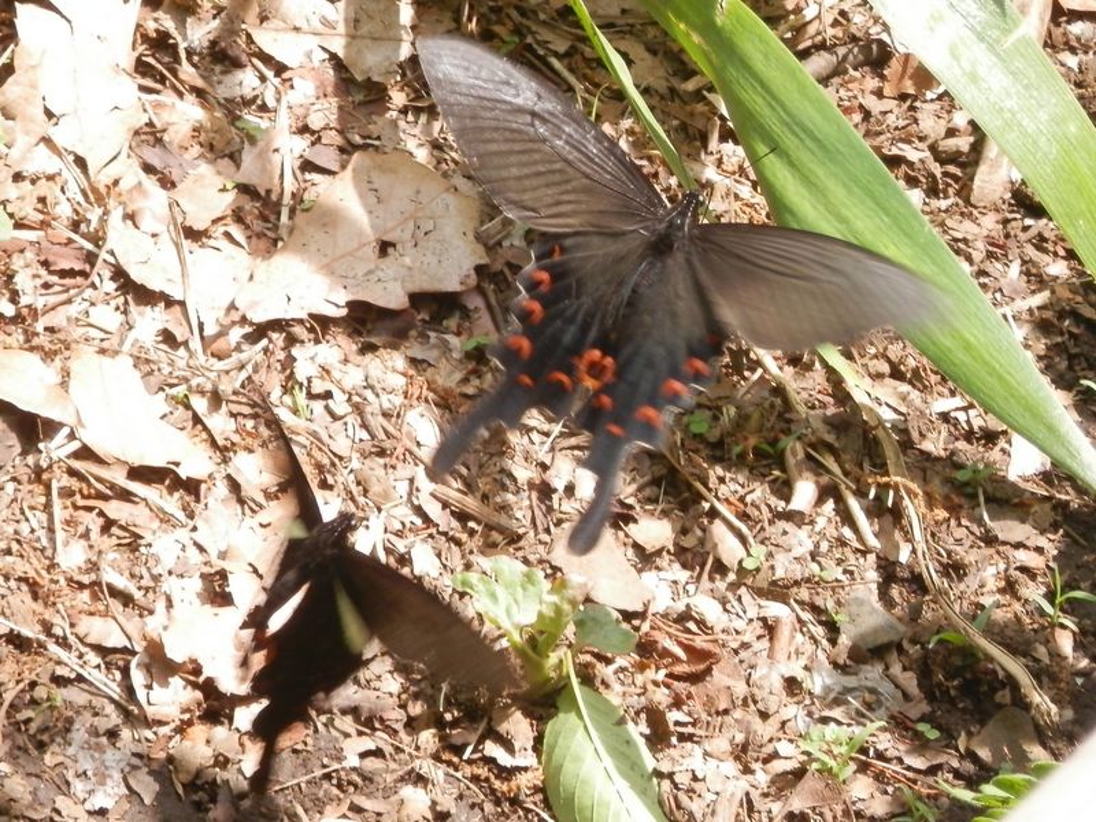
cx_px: 548
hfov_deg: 10.7
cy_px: 411
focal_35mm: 185
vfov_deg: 8.0
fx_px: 5857
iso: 200
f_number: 5.8
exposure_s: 1/125
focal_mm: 33.2
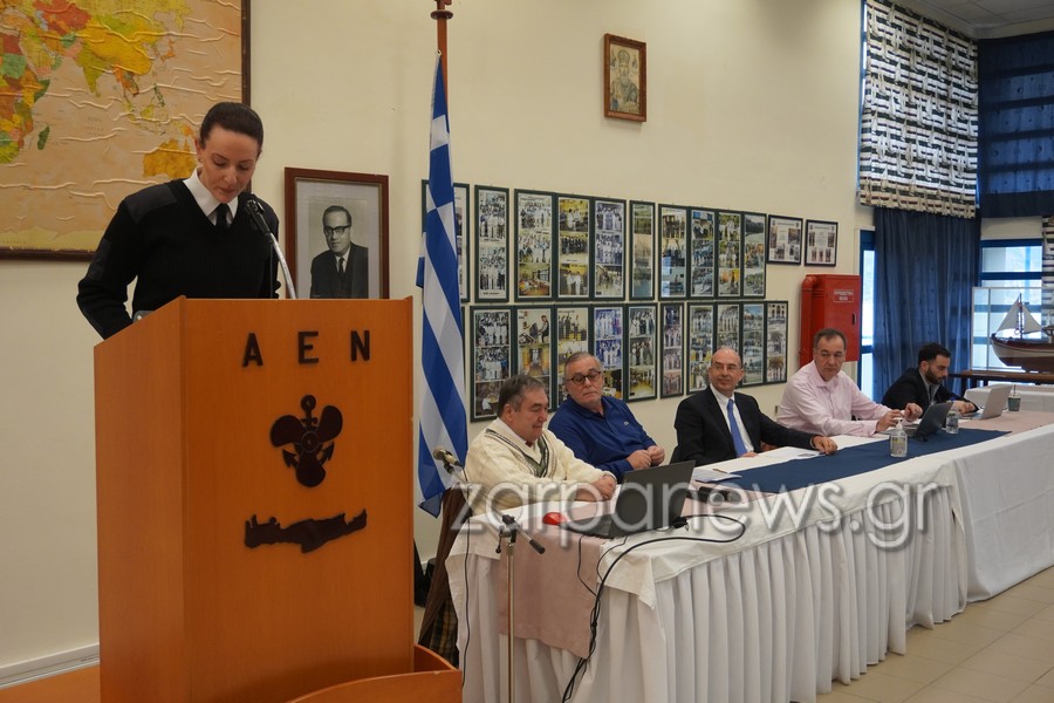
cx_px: 527
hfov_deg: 53.1
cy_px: 352
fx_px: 1054
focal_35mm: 36
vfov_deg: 36.9
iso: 1250
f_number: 4.5
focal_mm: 24
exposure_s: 1/160
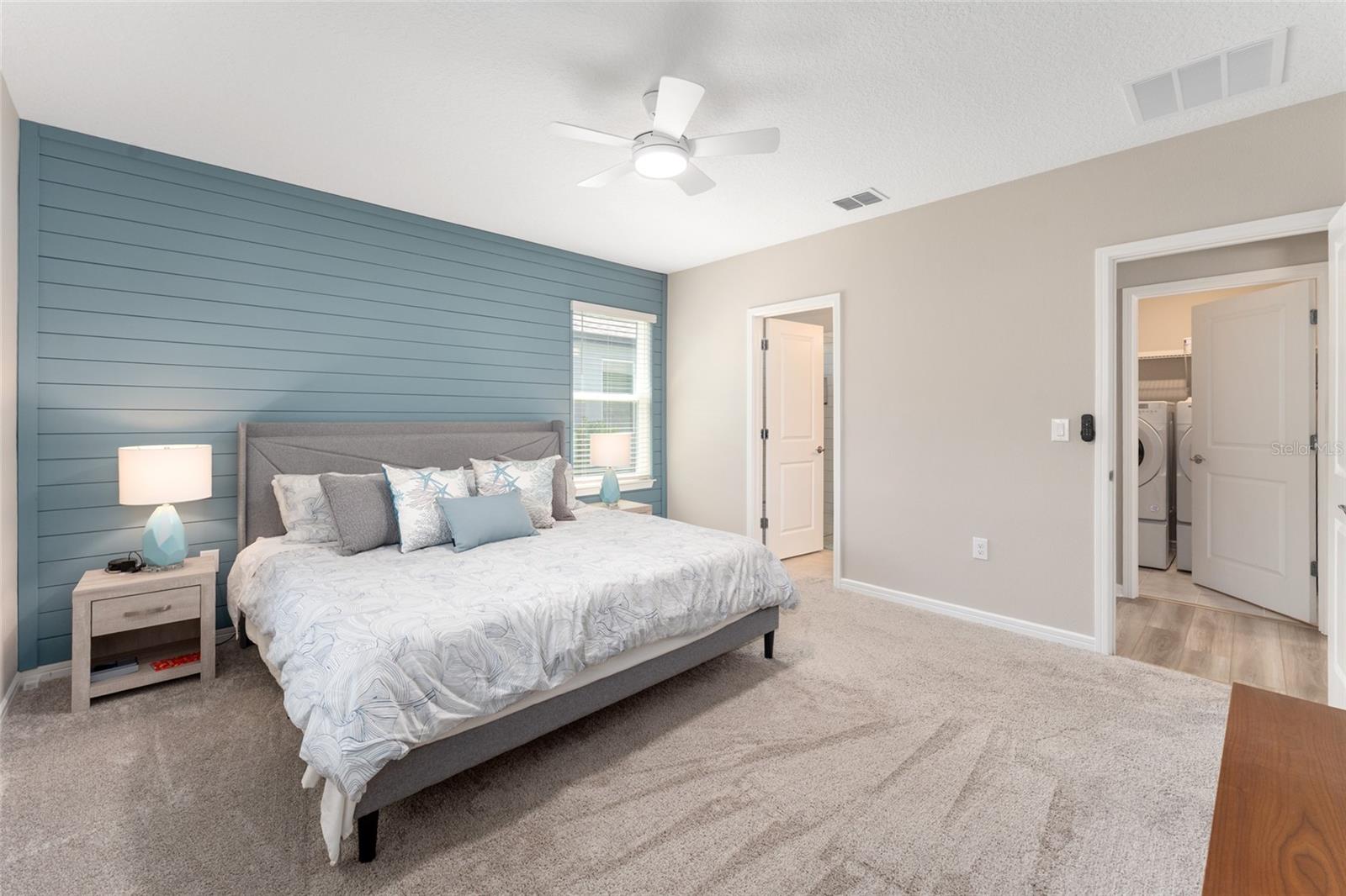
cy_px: 448
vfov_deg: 81.2
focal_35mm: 14
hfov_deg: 104.3
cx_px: 673
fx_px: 523
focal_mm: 14
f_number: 7.1
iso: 400
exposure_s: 1/13
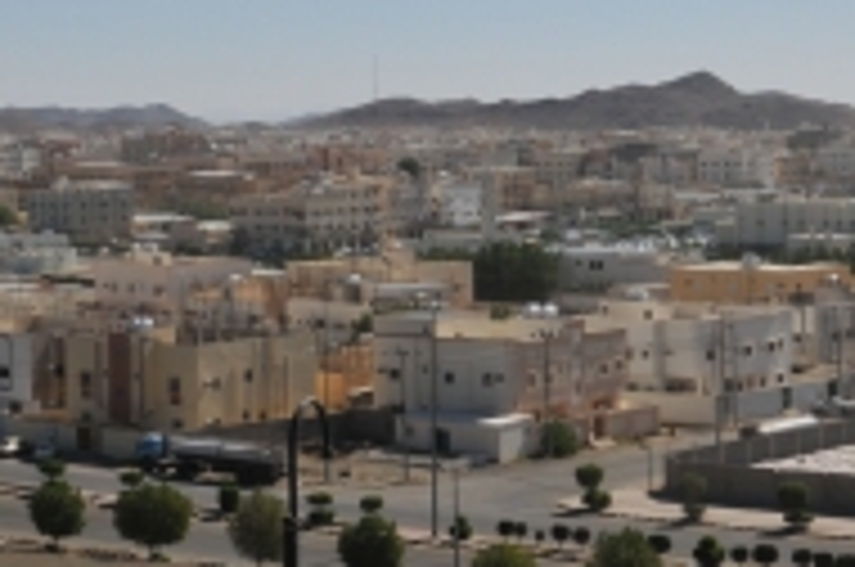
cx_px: 32
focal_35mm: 104
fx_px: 2466
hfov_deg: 19.2
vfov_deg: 13.0
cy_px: 34
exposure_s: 1/800
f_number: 14
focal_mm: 24
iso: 320
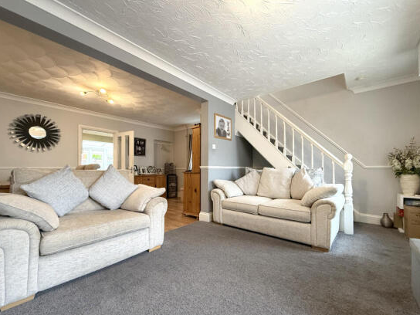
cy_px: 168
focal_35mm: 15
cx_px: 215
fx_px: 182
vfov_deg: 81.6
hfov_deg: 98.2
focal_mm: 2.22
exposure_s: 1/50
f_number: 2.2
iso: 320
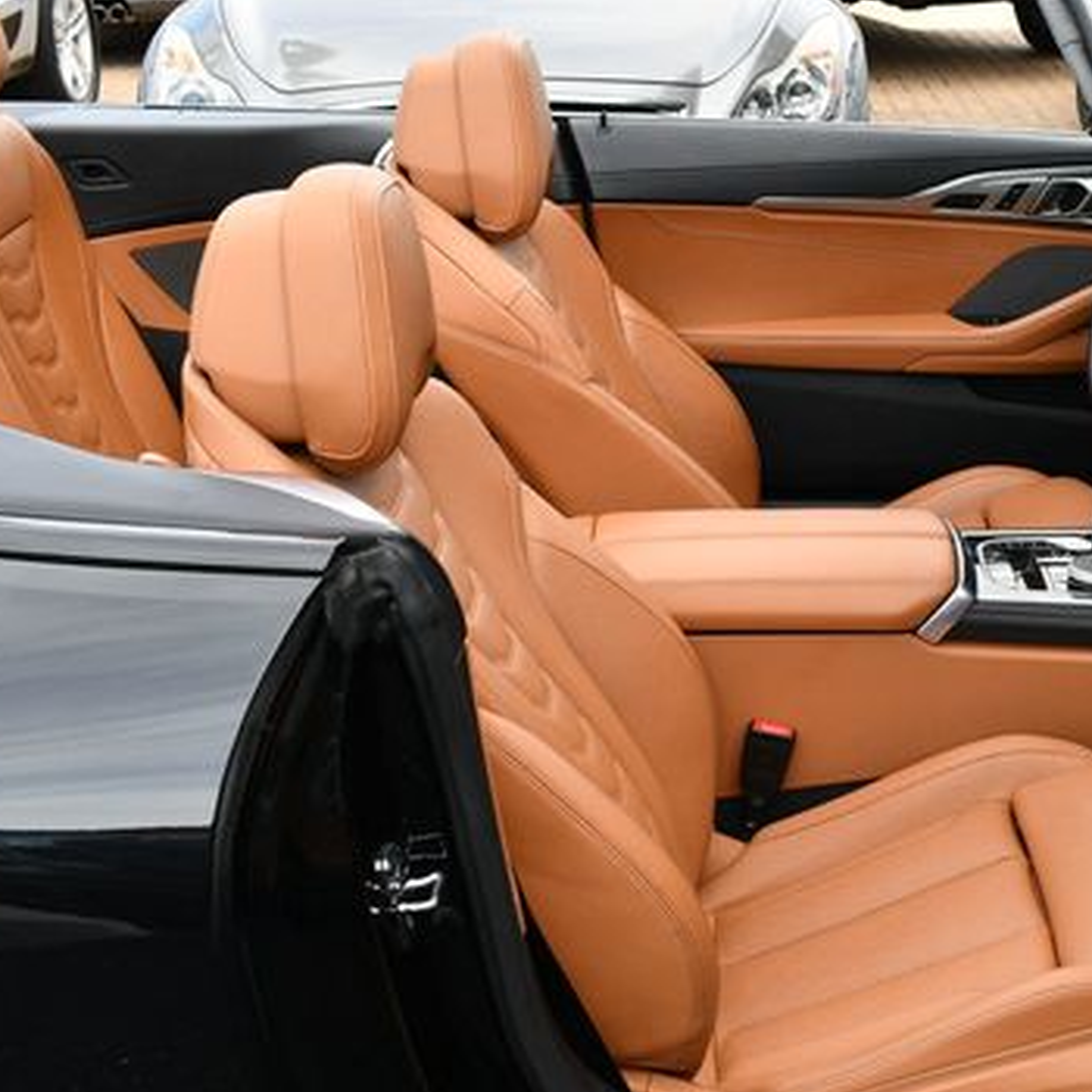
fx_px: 1999
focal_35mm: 56
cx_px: 852
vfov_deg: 30.5
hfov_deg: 29.9
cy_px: 612
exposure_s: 1/250
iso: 280
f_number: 5.6
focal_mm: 18
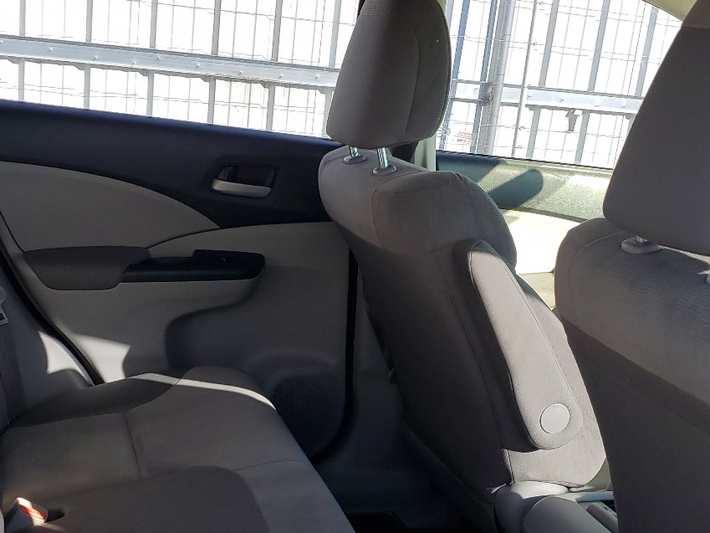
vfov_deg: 29.5
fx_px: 1005
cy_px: 358
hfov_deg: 38.9
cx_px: 331
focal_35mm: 49
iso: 50
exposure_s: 1/455
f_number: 1.5
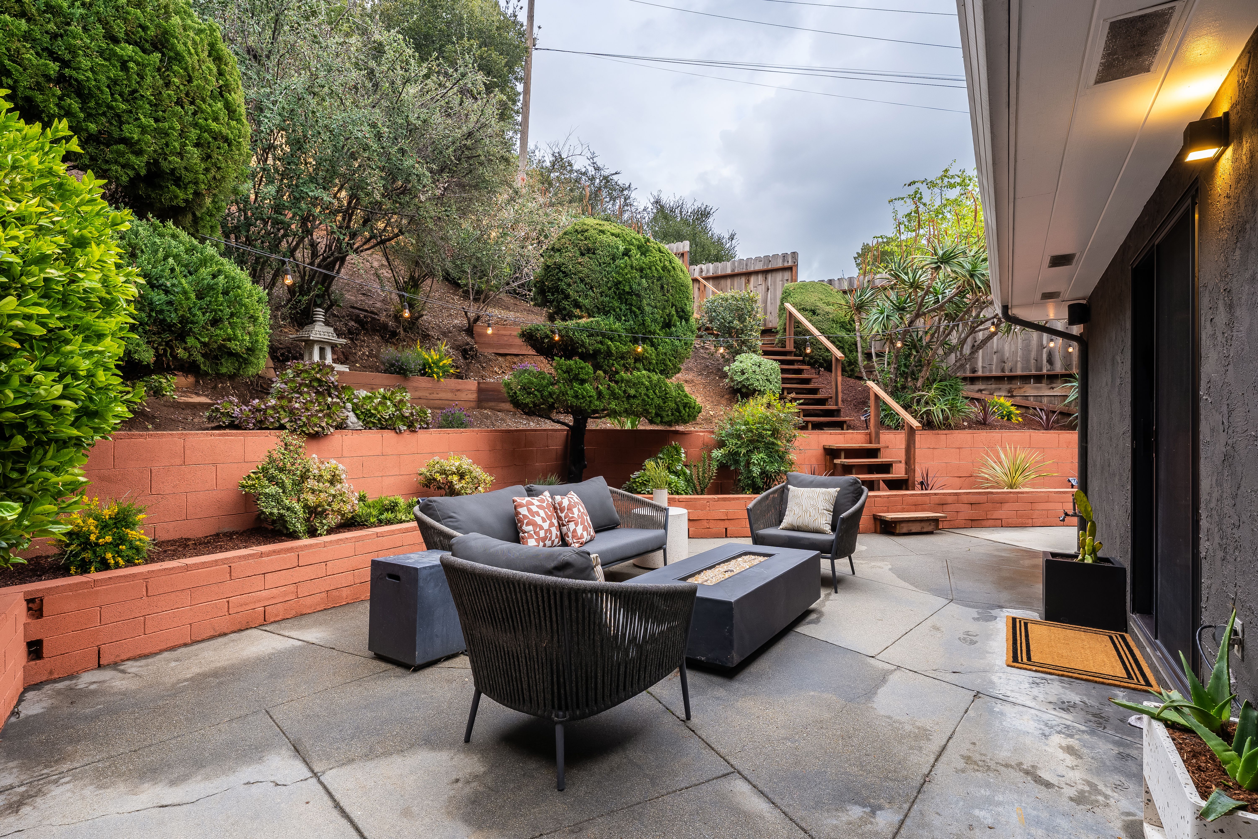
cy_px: 420
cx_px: 629
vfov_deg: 70.4
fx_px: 594
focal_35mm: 17
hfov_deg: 93.3
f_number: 11
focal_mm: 17
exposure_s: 1/50
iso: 200
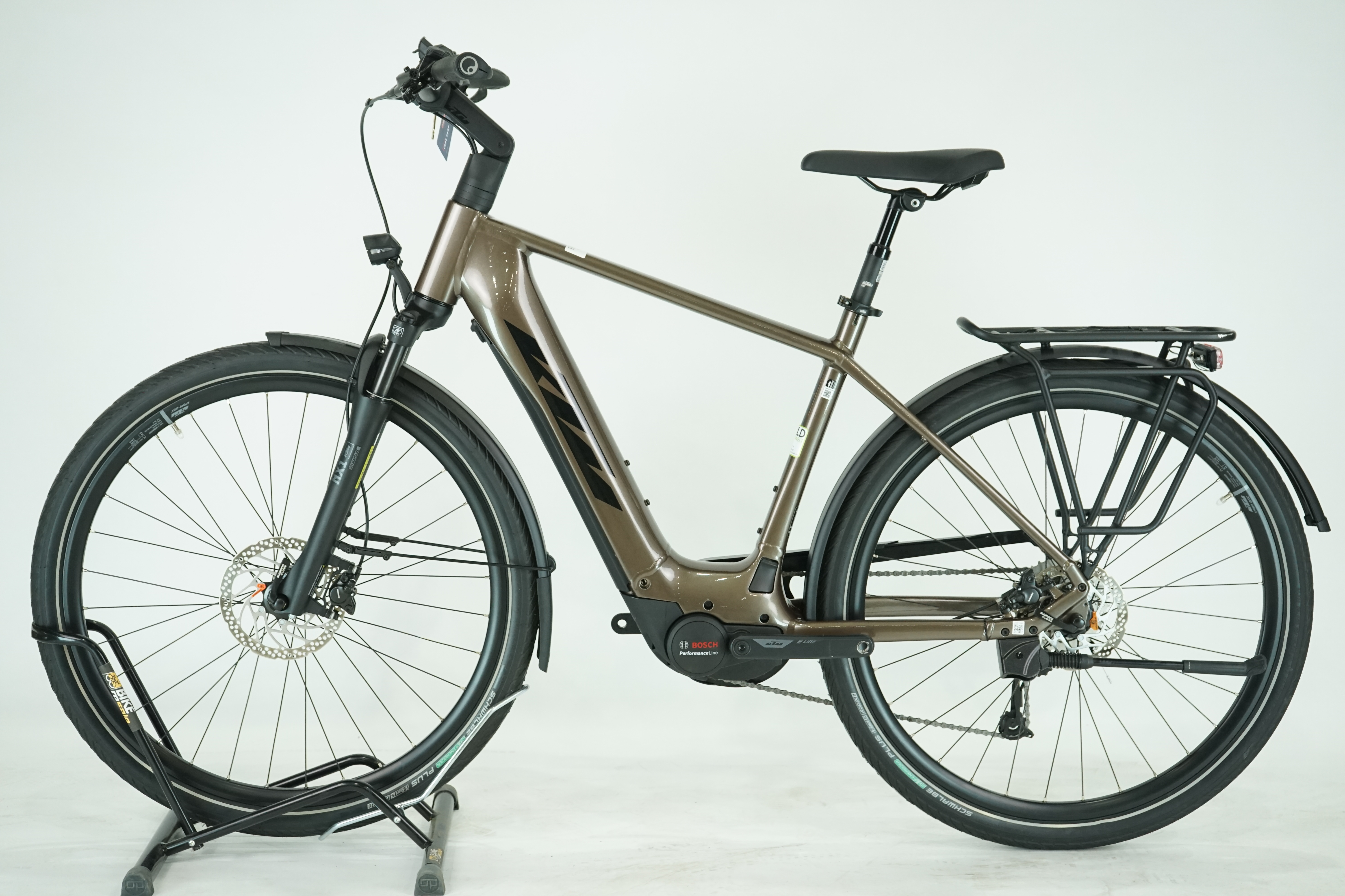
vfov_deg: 25.5
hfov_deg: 37.5
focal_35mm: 53
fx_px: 1980
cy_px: 448
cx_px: 672
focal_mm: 53
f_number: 5.6
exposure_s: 1/200
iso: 1600
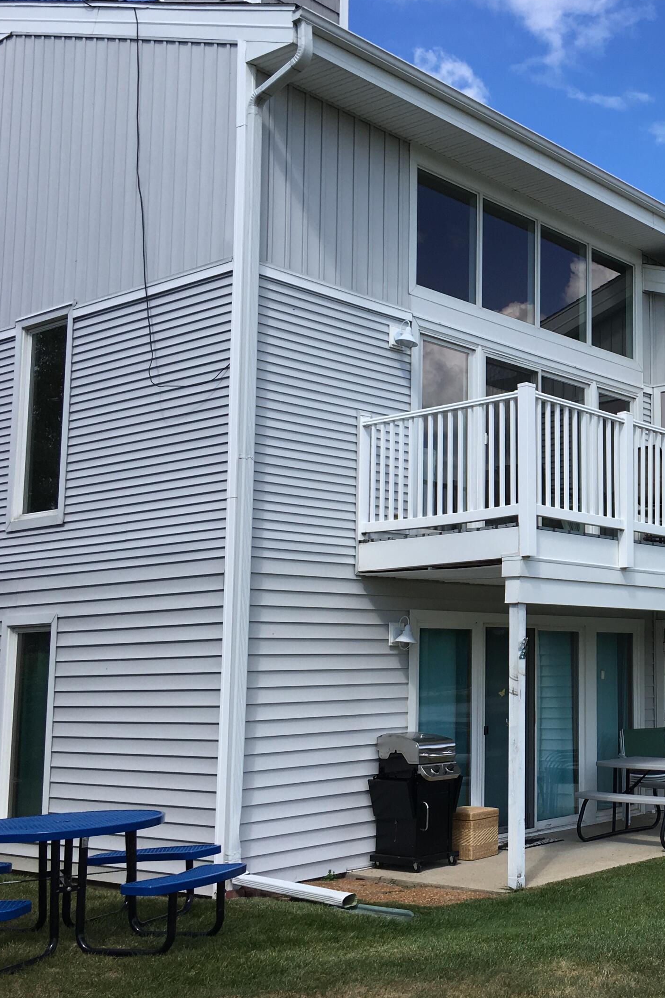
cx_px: 684
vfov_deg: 45.4
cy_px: 512
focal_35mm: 43
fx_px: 1191
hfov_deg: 29.0
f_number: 2.2
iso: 25
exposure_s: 1/1241
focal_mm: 4.15
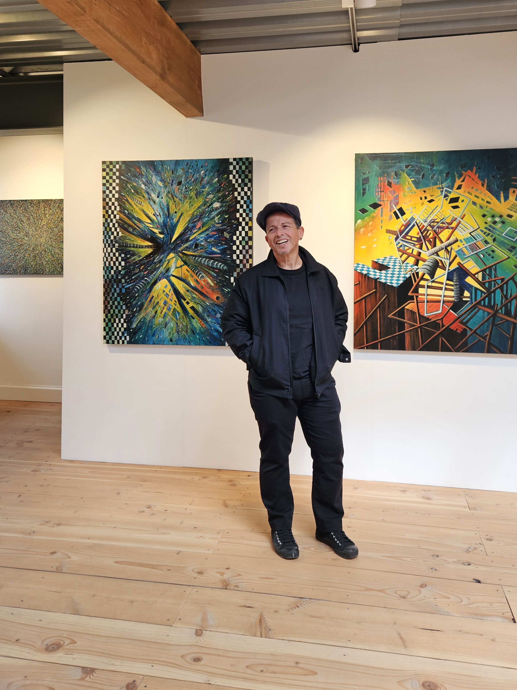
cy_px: 271
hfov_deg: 49.7
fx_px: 558
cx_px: 283
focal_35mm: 28
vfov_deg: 62.8
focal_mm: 5.4
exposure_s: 1/180
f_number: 1.8
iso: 80
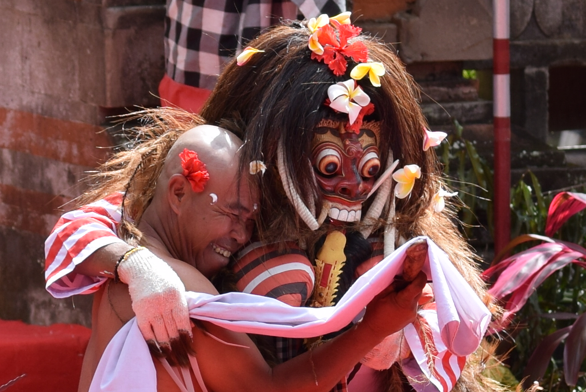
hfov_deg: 13.0
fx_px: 2566
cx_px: 293
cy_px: 196
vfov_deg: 8.7
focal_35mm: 158
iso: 100
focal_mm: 105
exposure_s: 1/500
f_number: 4.5
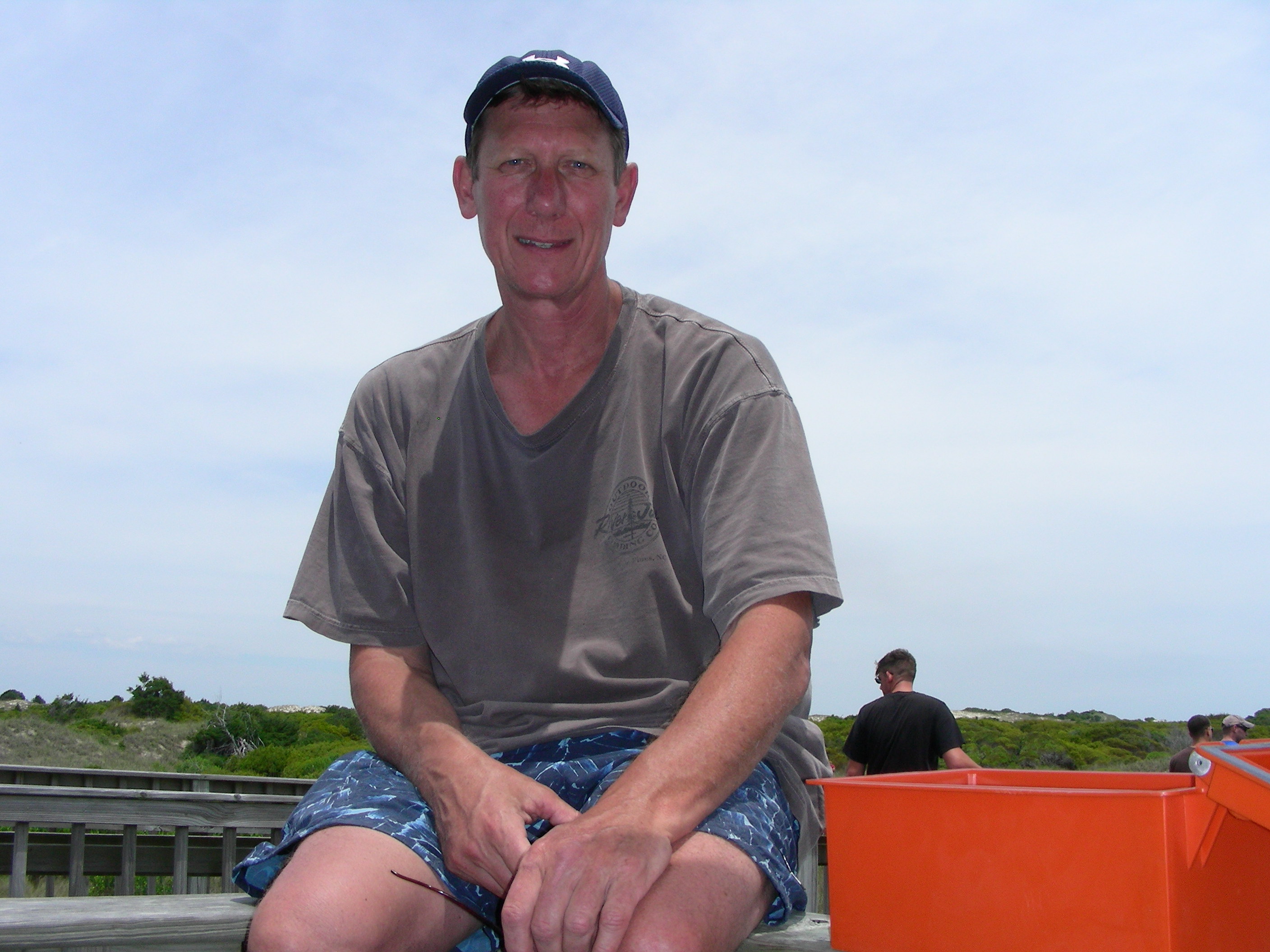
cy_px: 476
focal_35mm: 38
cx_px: 635
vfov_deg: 37.7
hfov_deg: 49.0
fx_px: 1394
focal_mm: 6.3
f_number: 5.6
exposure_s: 1/520
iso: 50
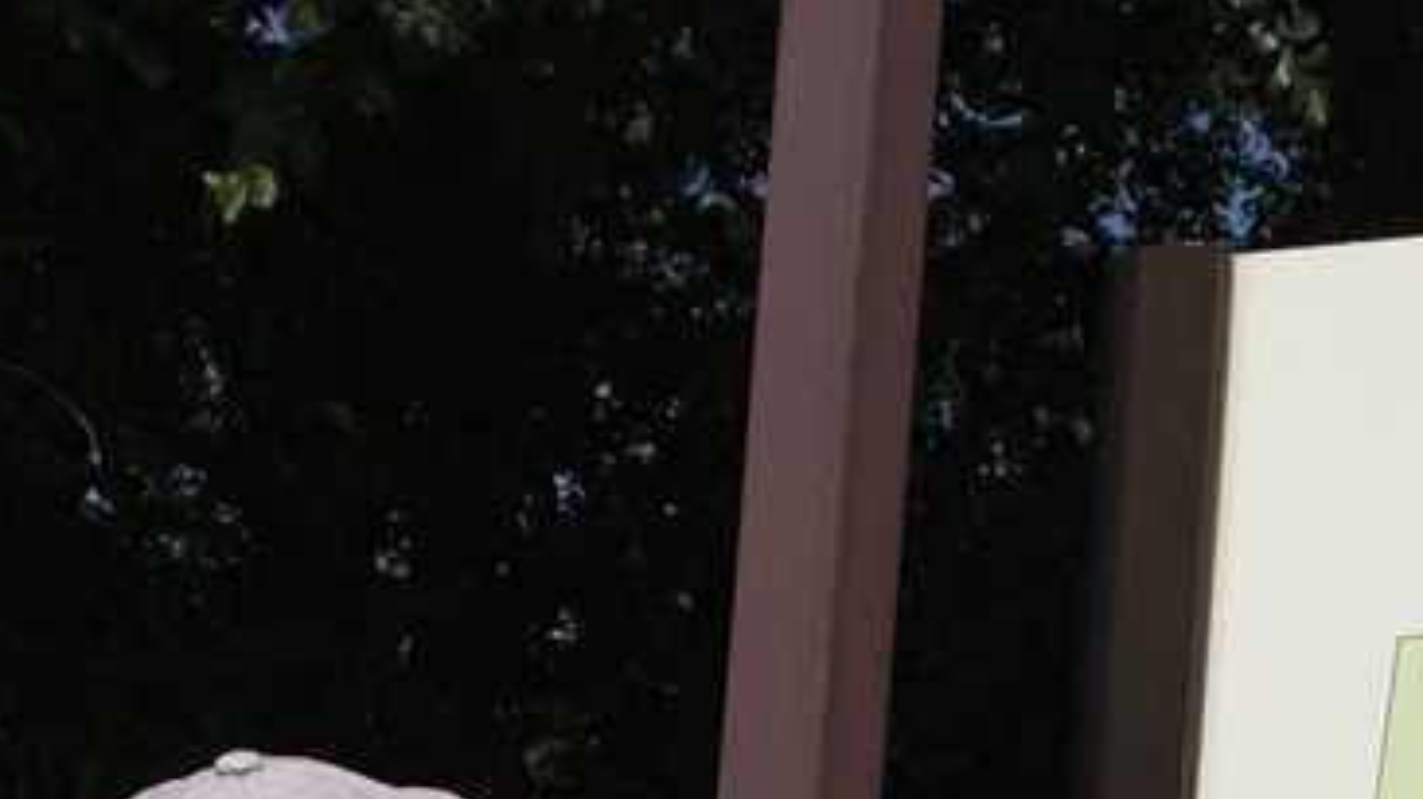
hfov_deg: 20.4
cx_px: 1053
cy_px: 1532
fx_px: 3923
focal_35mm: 104
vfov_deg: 10.8
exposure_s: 1/9901
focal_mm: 4.15
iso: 32
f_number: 2.2
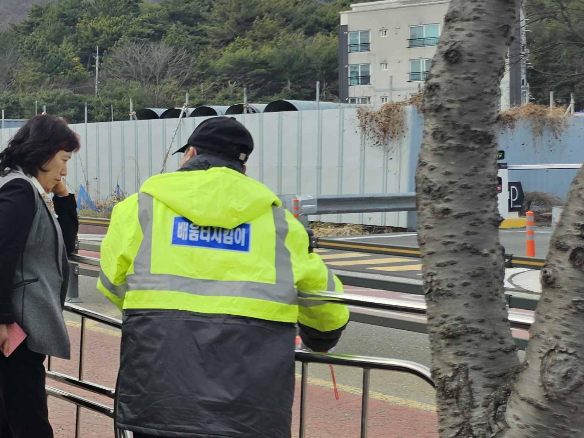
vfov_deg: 22.6
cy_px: 184
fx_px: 1097
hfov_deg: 25.6
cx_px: -176
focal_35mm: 65
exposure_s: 1/829
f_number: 1.8
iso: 25
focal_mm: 5.4
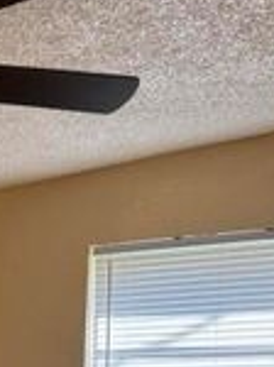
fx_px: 1132
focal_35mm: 107
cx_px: -110
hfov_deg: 13.2
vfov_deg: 16.1
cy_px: 623
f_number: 1.78
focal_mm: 6.76
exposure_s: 1/188
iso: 64
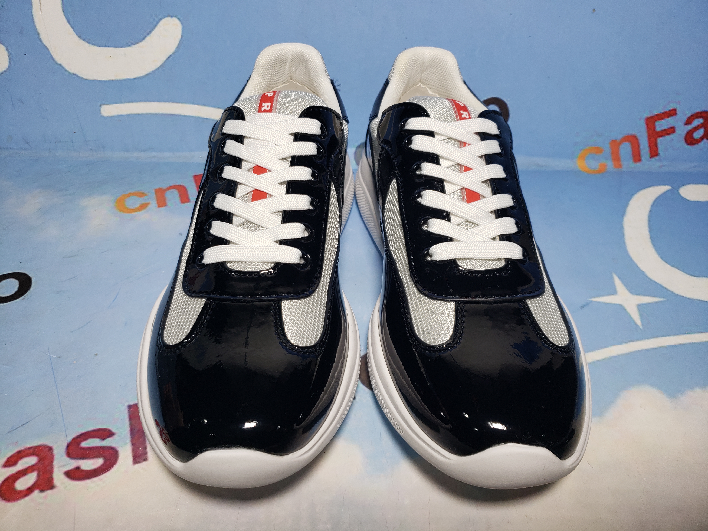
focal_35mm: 26
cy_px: 266
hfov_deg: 67.3
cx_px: 354
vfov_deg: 53.1
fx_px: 532
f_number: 1.5
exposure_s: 1/465
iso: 50
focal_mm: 4.3
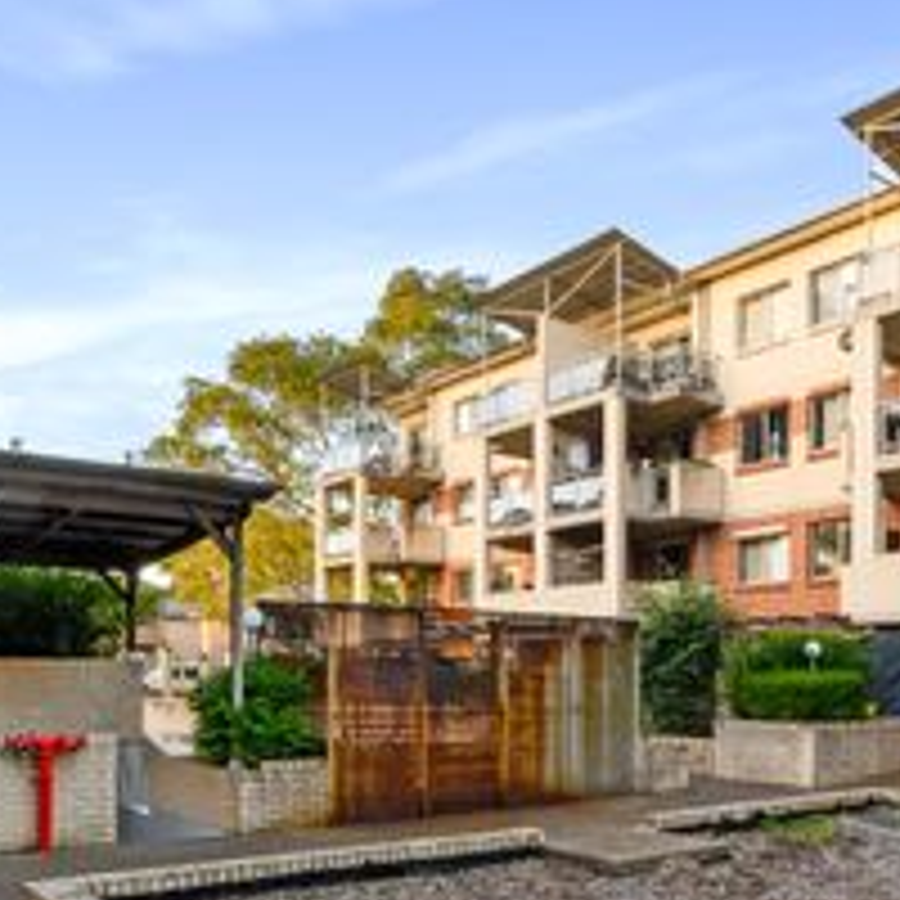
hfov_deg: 49.2
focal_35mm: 32
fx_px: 941
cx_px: 666
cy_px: 524
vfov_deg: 50.9
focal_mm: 16
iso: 400
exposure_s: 1/15
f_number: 11
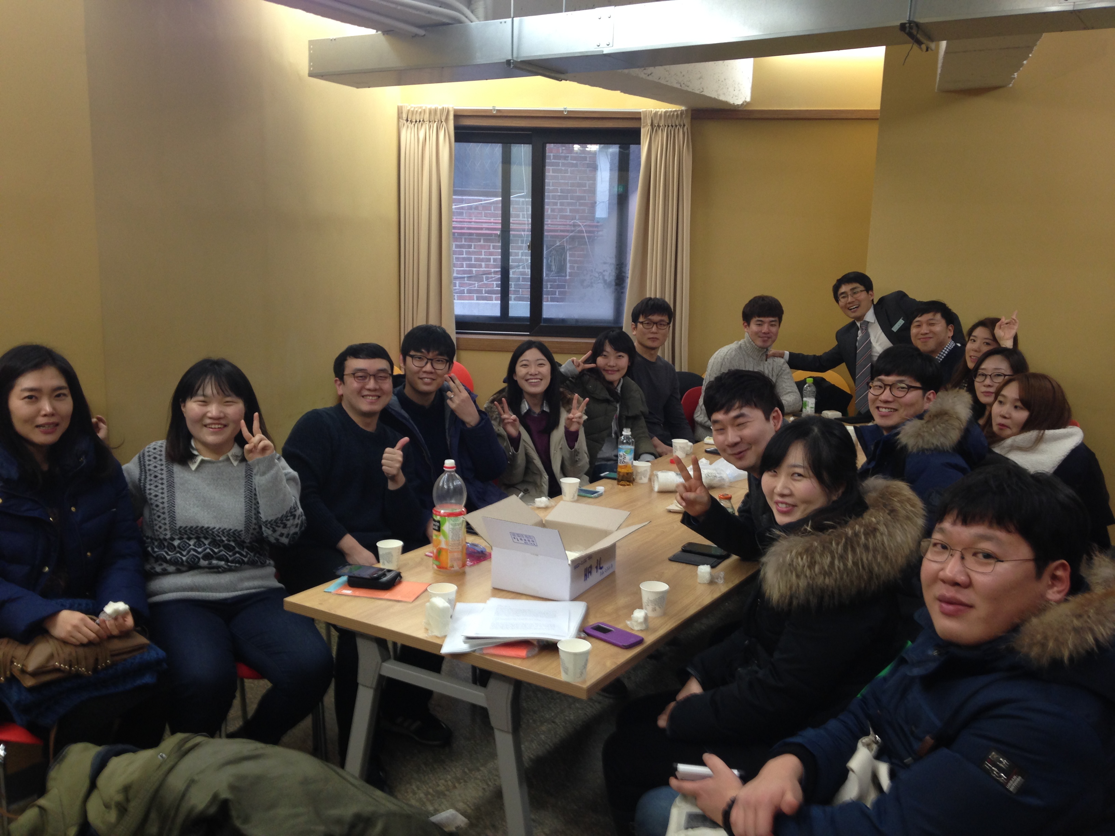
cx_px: 558
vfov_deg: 42.9
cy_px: 418
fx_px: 1063
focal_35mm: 33
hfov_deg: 55.4
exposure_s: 1/20
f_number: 2.4
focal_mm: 4.12
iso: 80
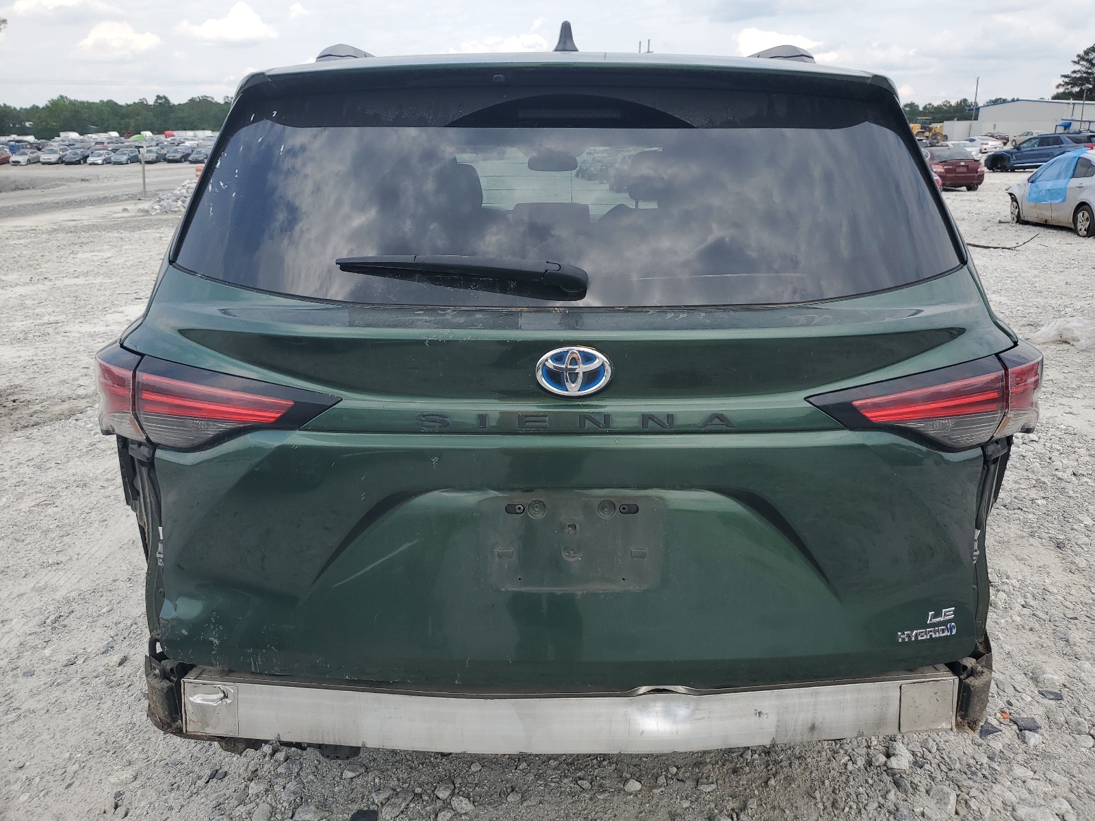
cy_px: 410
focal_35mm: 26
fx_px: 822
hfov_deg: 67.3
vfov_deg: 53.1
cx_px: 548
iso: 50
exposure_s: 1/1667
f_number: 1.5
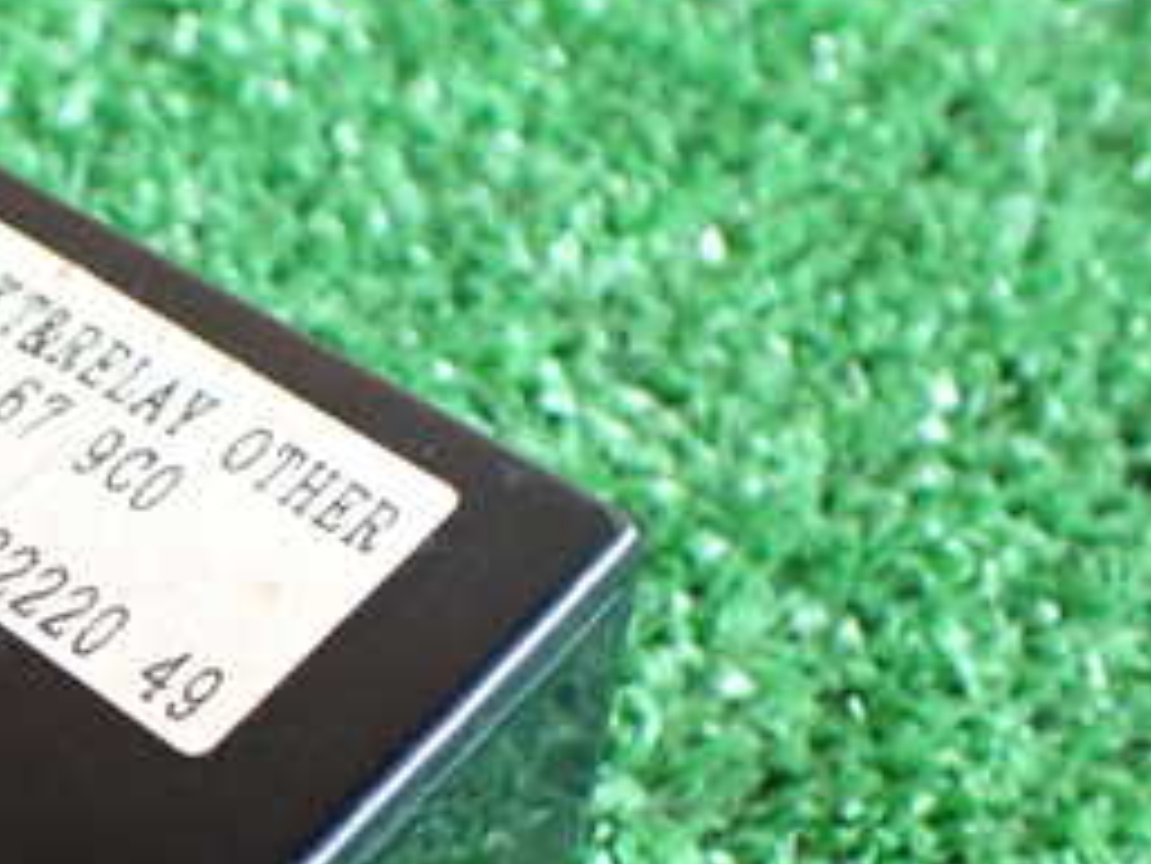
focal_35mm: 70
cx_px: -103
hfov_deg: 25.8
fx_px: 2329
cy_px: 730
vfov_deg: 20.7
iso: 800
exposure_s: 1/60
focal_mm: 5.4
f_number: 2.3
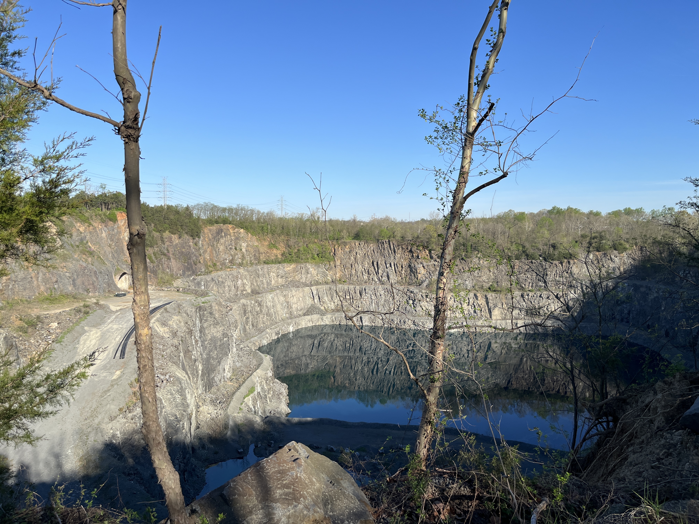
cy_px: 262
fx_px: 525
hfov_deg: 67.3
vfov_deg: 53.1
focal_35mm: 26
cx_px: 350
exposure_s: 1/2967
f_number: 1.6
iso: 50
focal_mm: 5.1
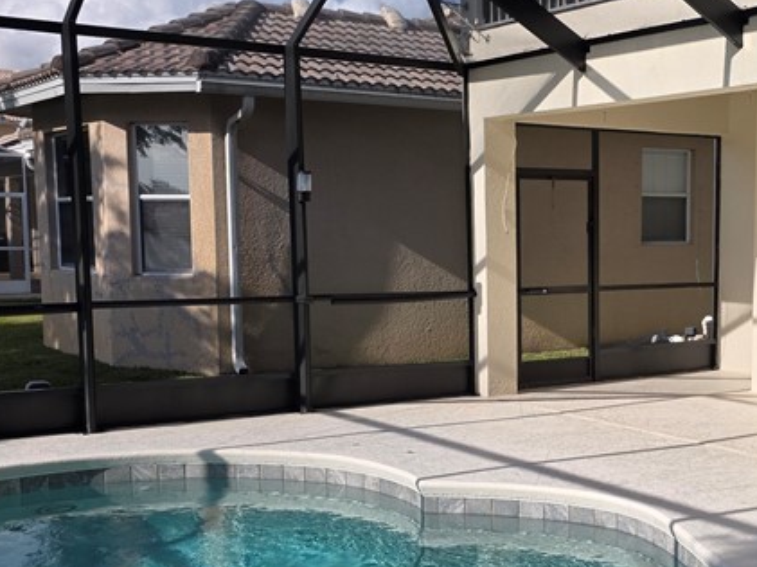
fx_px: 1224
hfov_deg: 33.4
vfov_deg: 26.0
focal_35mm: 56
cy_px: 364
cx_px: 610
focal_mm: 6.3
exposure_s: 1/4057
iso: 80
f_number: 1.7
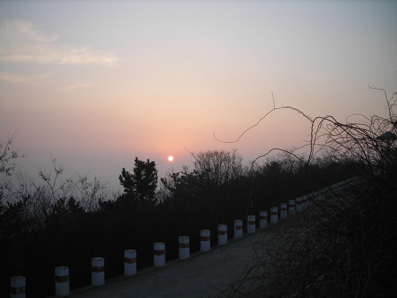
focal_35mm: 38
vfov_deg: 37.7
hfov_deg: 49.0
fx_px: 436
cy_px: 149
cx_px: 198
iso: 50
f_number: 3.2
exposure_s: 1/116
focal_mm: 6.3
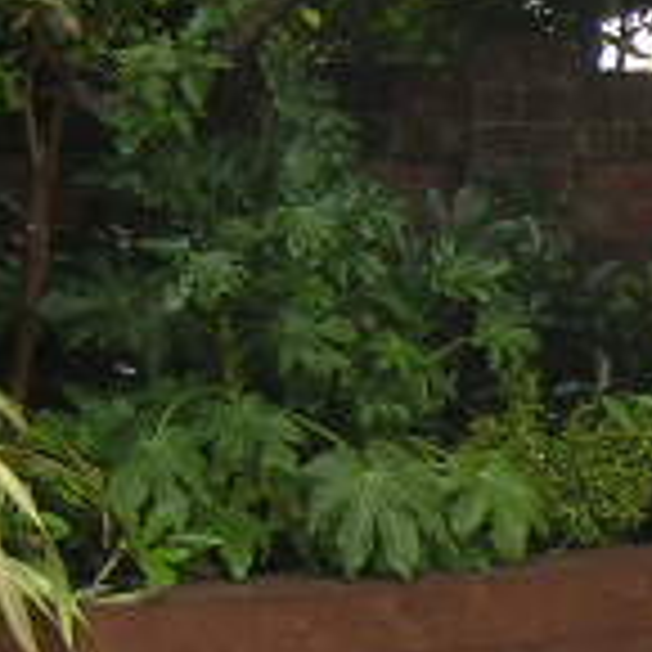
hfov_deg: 7.7
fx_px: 4518
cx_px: 1502
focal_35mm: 212
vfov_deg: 8.3
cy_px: 369
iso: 50
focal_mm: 5.7
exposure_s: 1/93.2
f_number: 4.9
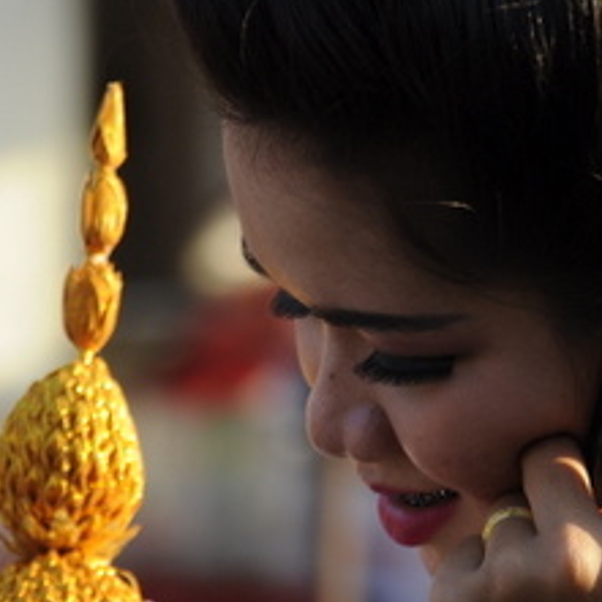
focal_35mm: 554
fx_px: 10900
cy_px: 331
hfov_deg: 3.2
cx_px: 414
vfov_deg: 3.2
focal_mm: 200
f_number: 6.3
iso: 250
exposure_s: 1/200
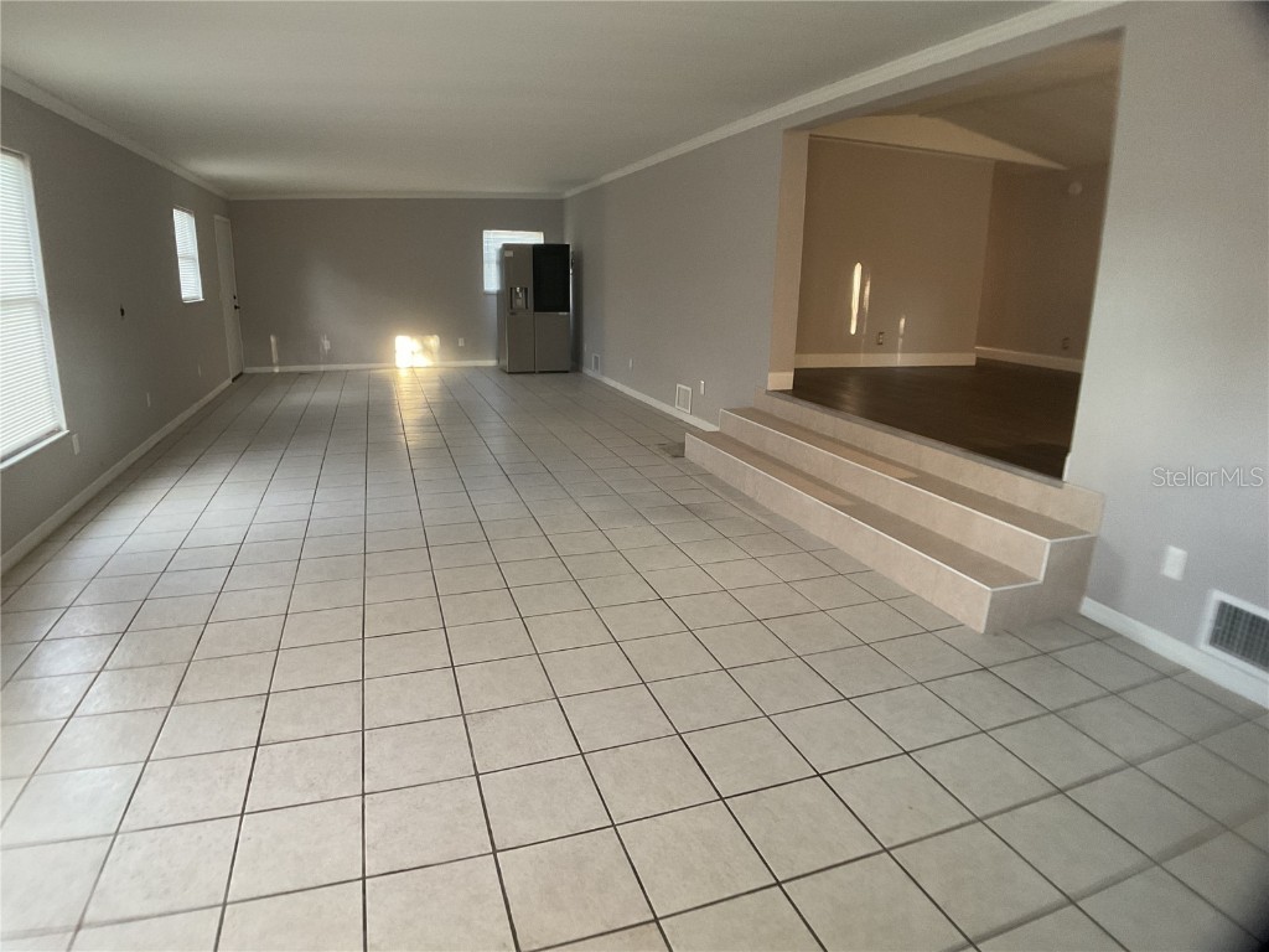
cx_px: 634
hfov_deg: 61.7
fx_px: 1063
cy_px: 476
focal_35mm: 29
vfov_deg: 48.2
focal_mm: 3
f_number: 1.8
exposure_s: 1/60
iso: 200
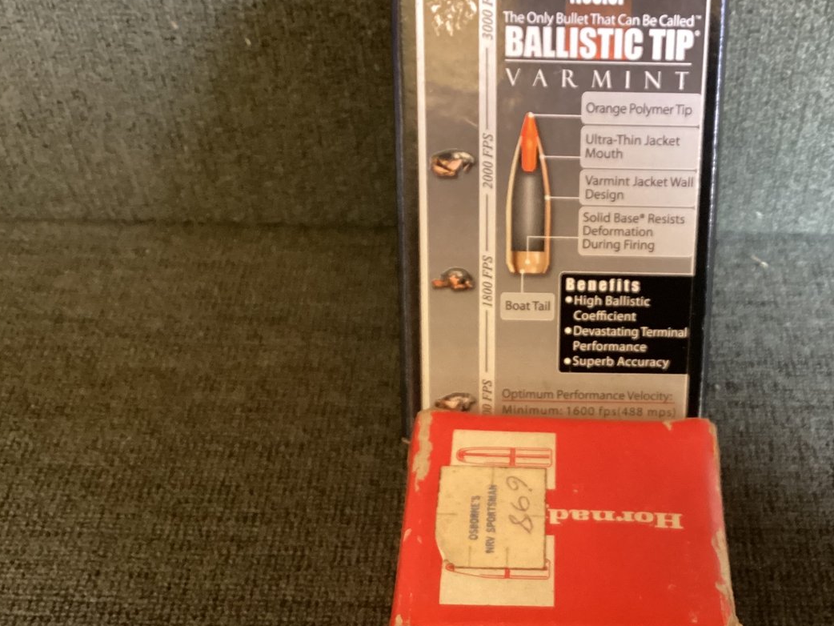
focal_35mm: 45
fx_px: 1084
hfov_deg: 41.4
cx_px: 569
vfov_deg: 32.1
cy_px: 361
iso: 400
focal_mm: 3.3
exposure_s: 1/25
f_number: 2.4
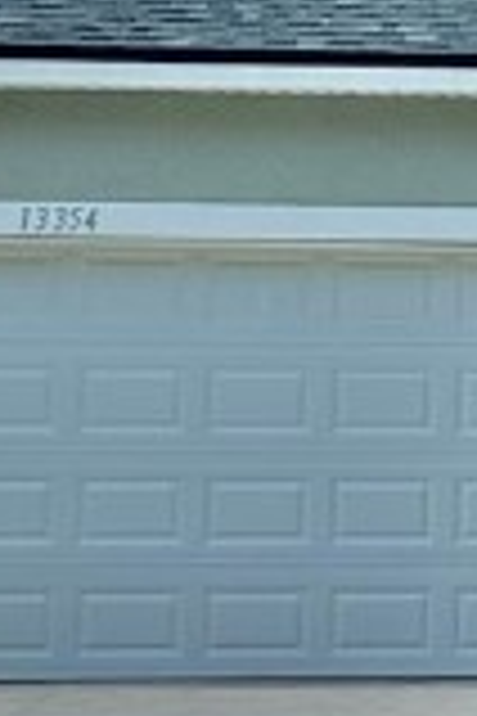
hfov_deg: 8.0
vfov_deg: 12.8
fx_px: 3200
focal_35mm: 161
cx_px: 1089
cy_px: 333
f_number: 1.78
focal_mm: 6.86
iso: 80
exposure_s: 1/1062
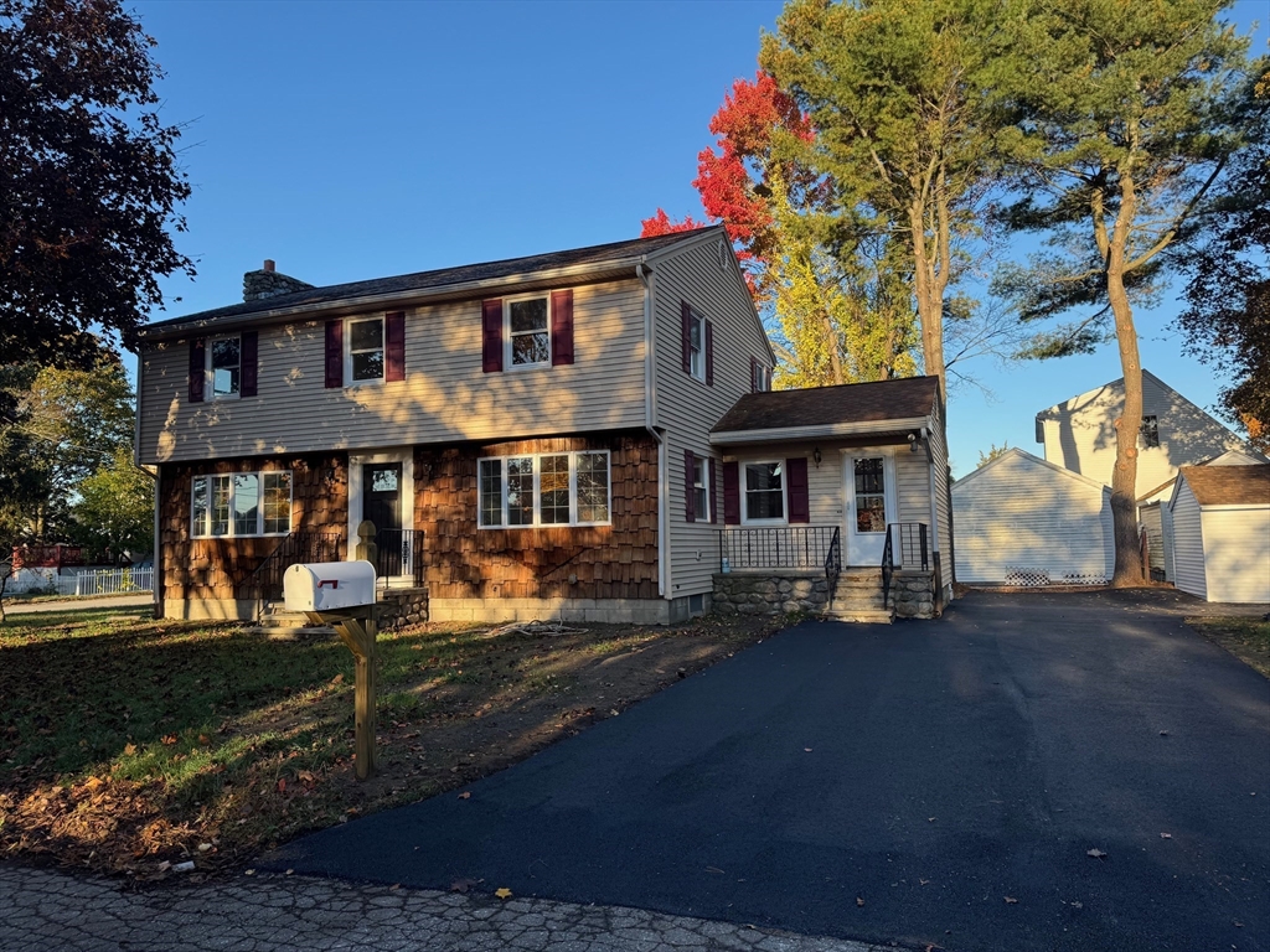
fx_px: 881
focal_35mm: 24
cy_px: 476
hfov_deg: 71.6
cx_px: 635
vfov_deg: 56.8
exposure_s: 1/1215
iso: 80
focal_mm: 6.76
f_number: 1.78
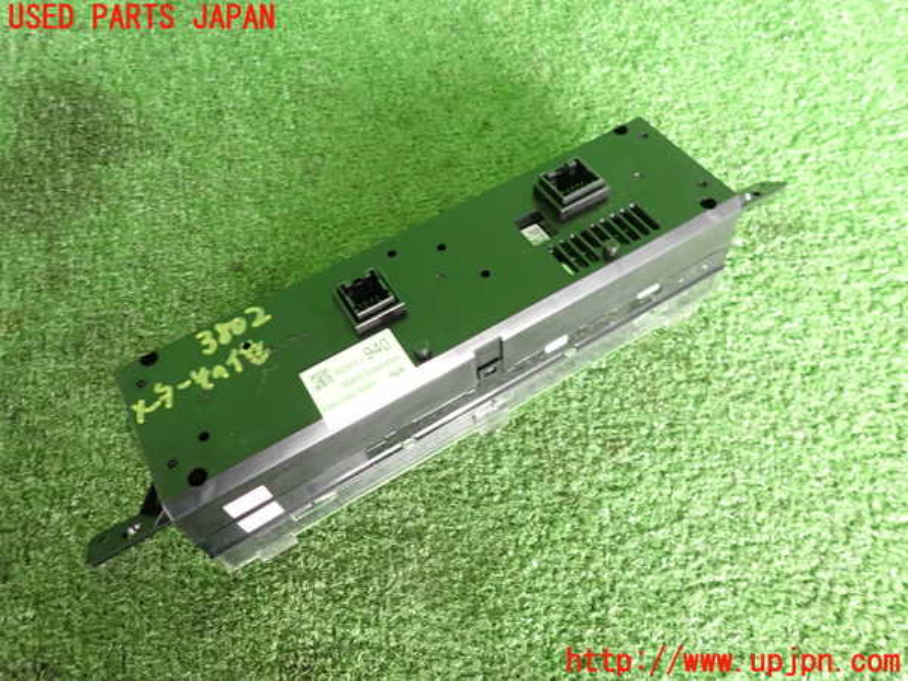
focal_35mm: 25
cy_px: 340
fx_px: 656
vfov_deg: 54.9
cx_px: 454
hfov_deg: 69.4
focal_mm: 4.5
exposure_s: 1/30
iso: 200
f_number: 2
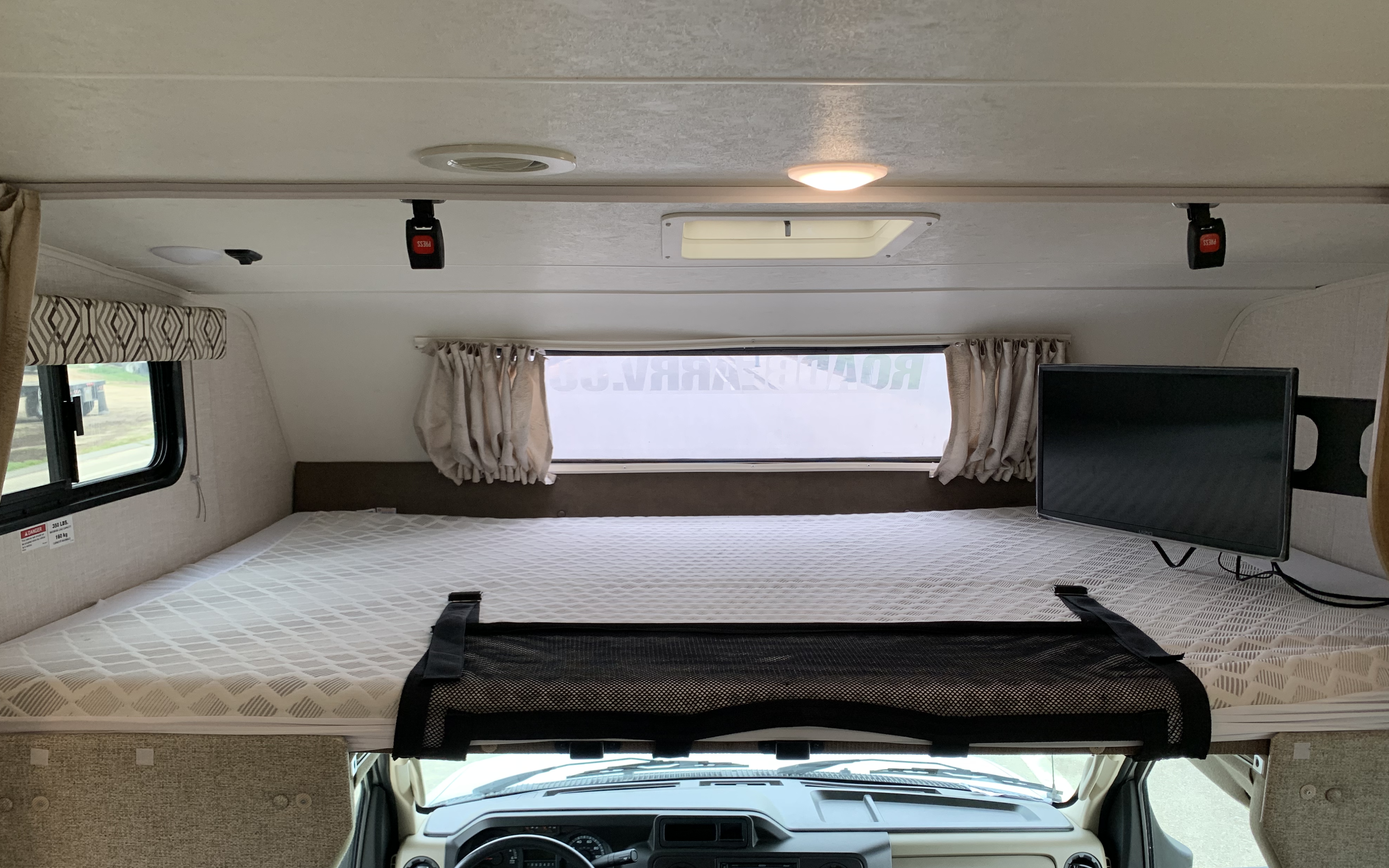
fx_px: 1060
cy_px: 528
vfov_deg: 44.3
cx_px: 701
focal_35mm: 28
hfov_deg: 66.5
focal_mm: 4.25
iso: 80
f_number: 1.8
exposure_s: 1/121
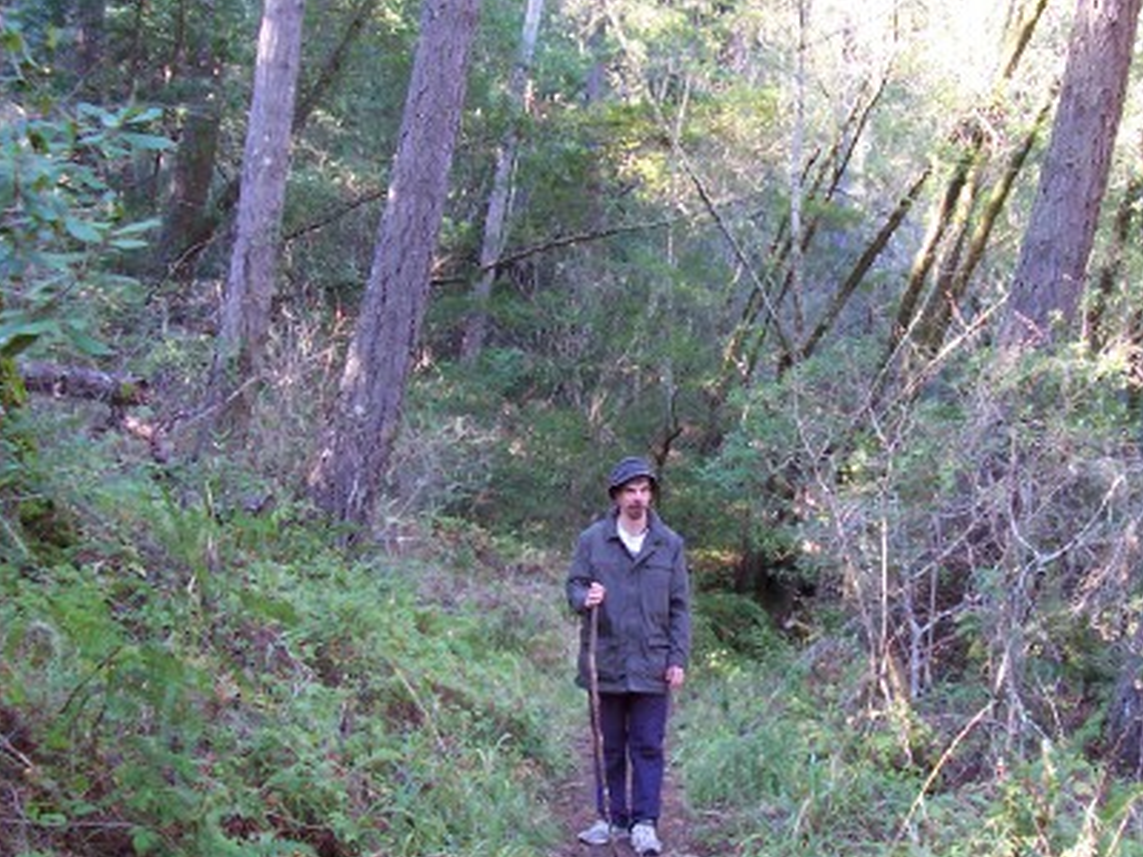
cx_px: 712
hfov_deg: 40.2
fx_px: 1552
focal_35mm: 47
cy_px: 516
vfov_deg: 30.8
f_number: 2.8
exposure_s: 1/30
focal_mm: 5.6
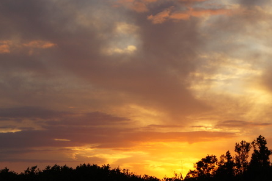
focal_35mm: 128
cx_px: 163
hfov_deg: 16.0
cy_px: 103
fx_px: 966
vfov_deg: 10.7
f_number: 10
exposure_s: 1/100
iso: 200
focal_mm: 50
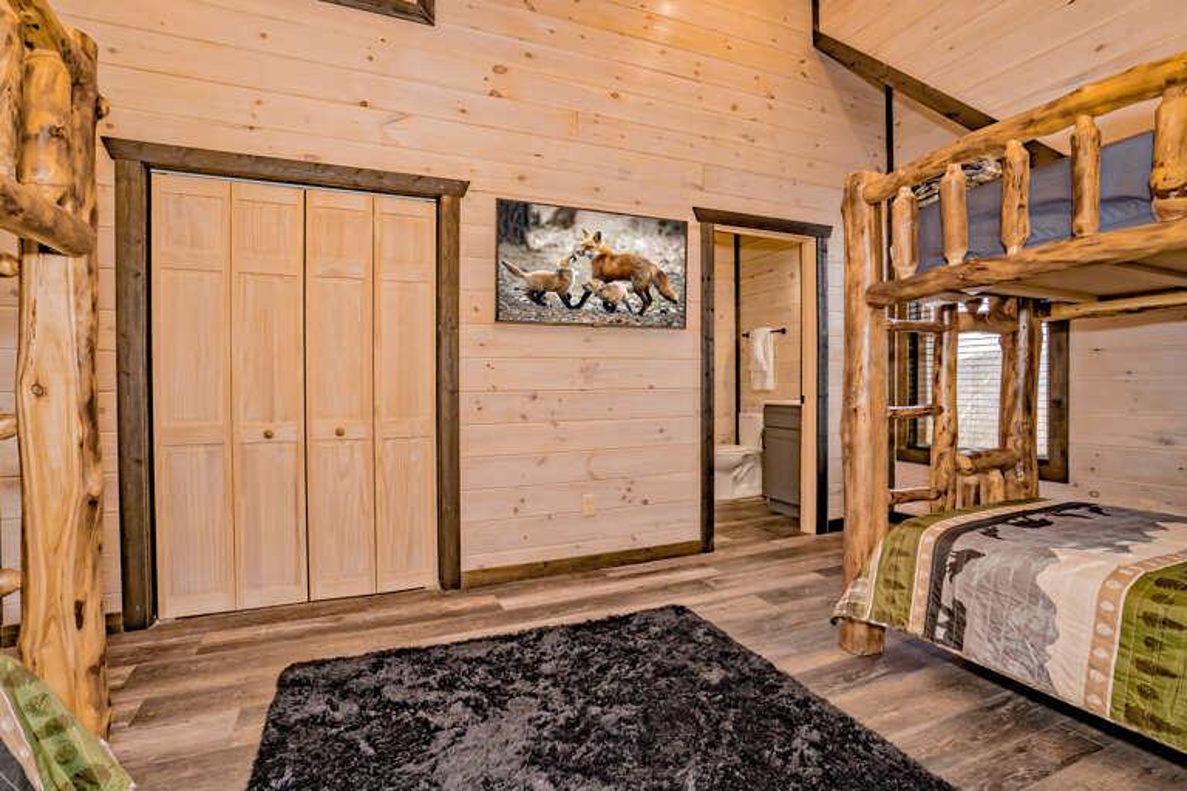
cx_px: 594
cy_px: 396
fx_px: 528
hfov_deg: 96.7
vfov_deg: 73.7
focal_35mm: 16
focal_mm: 16
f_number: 7.1
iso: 1250
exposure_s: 1/160
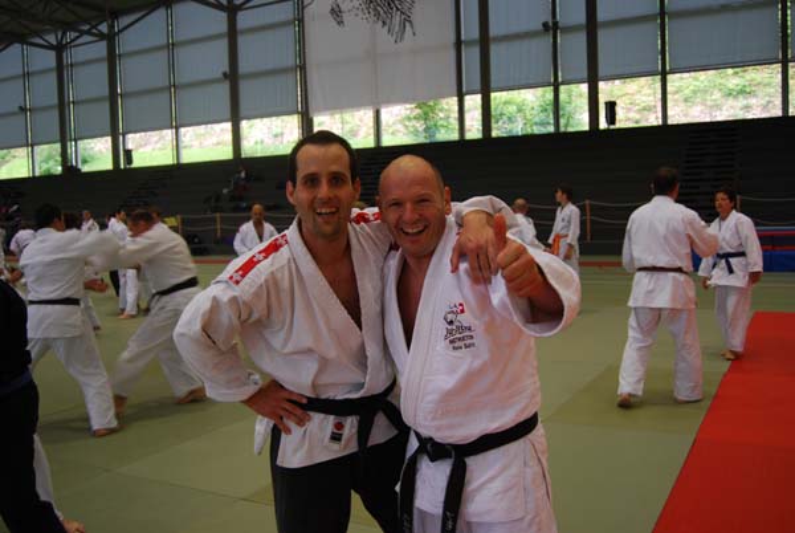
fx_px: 730
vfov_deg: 40.1
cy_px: 266
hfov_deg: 57.2
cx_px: 398
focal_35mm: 33
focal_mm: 22
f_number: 3.8
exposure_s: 1/50
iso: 200
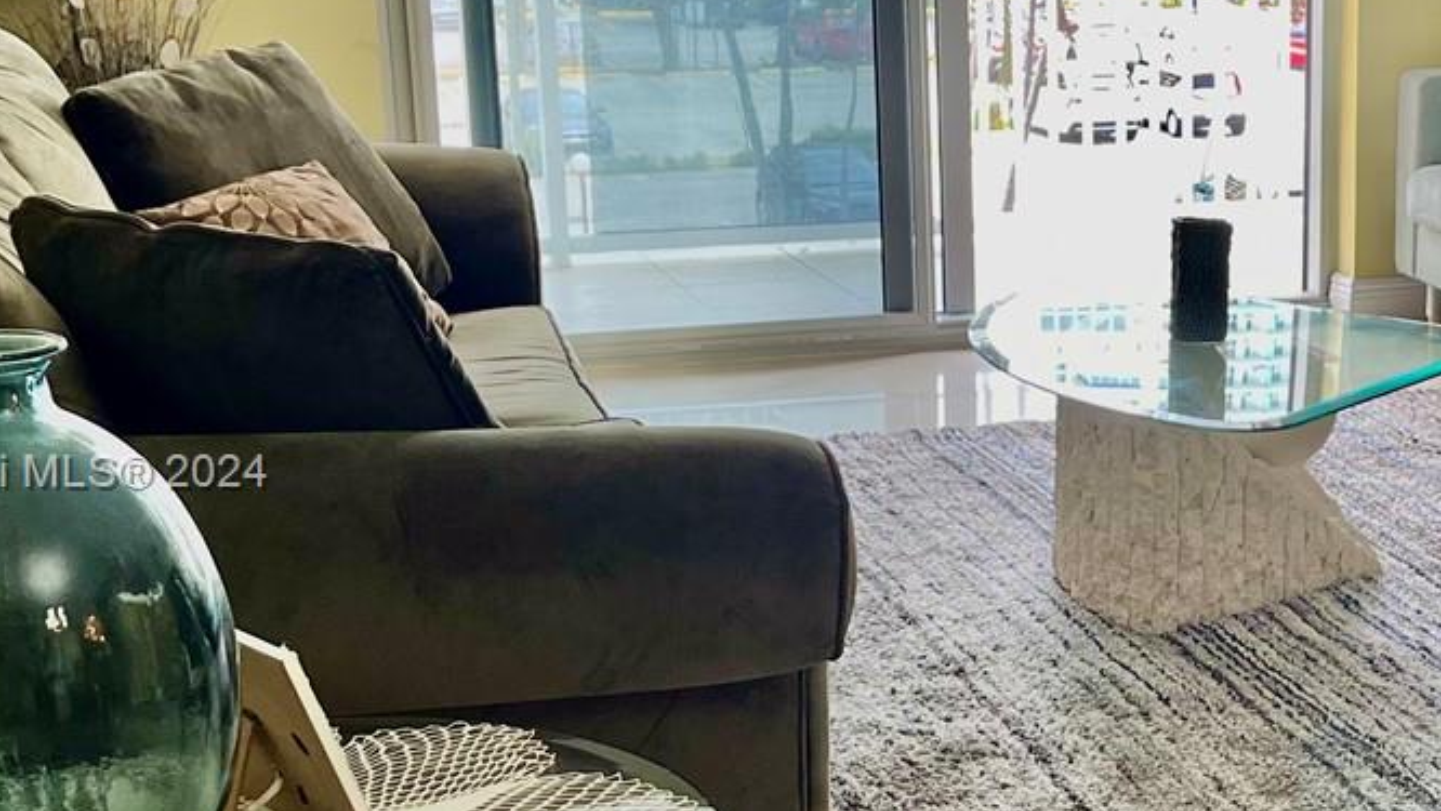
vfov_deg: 17.7
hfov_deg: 29.7
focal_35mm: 68
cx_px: 1307
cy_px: 476
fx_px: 2599
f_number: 1.6
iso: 100
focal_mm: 5.1
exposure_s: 1/120
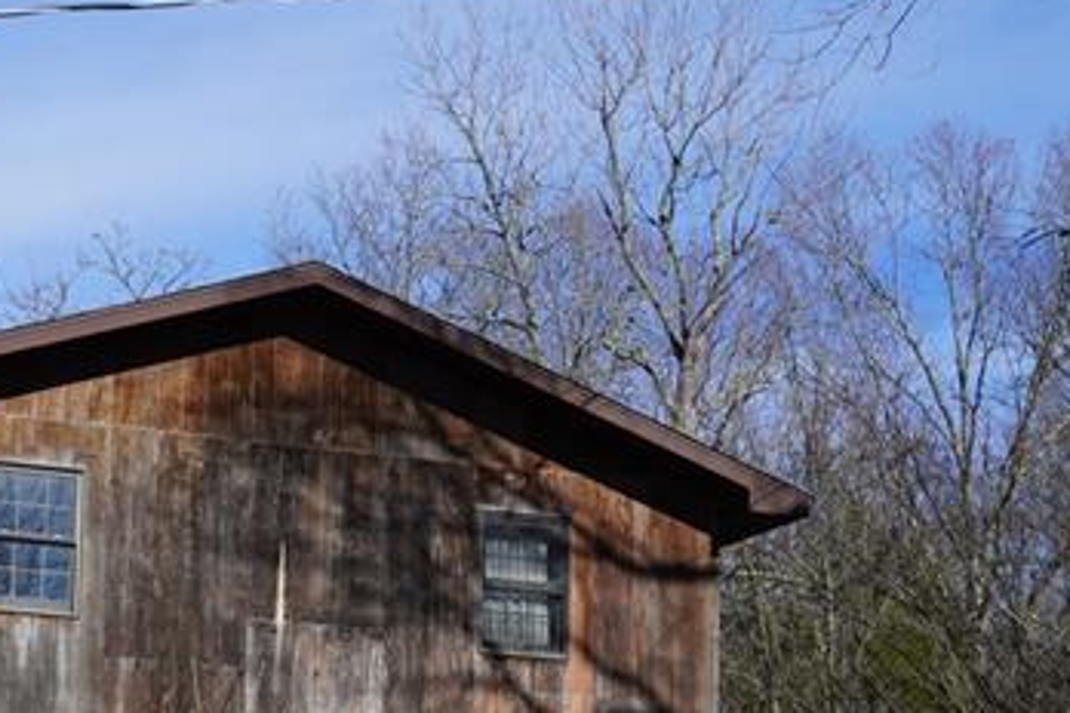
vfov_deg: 12.9
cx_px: 252
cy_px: 521
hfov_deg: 19.1
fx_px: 3150
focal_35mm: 106
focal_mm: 24
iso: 100
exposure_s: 1/200
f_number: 10
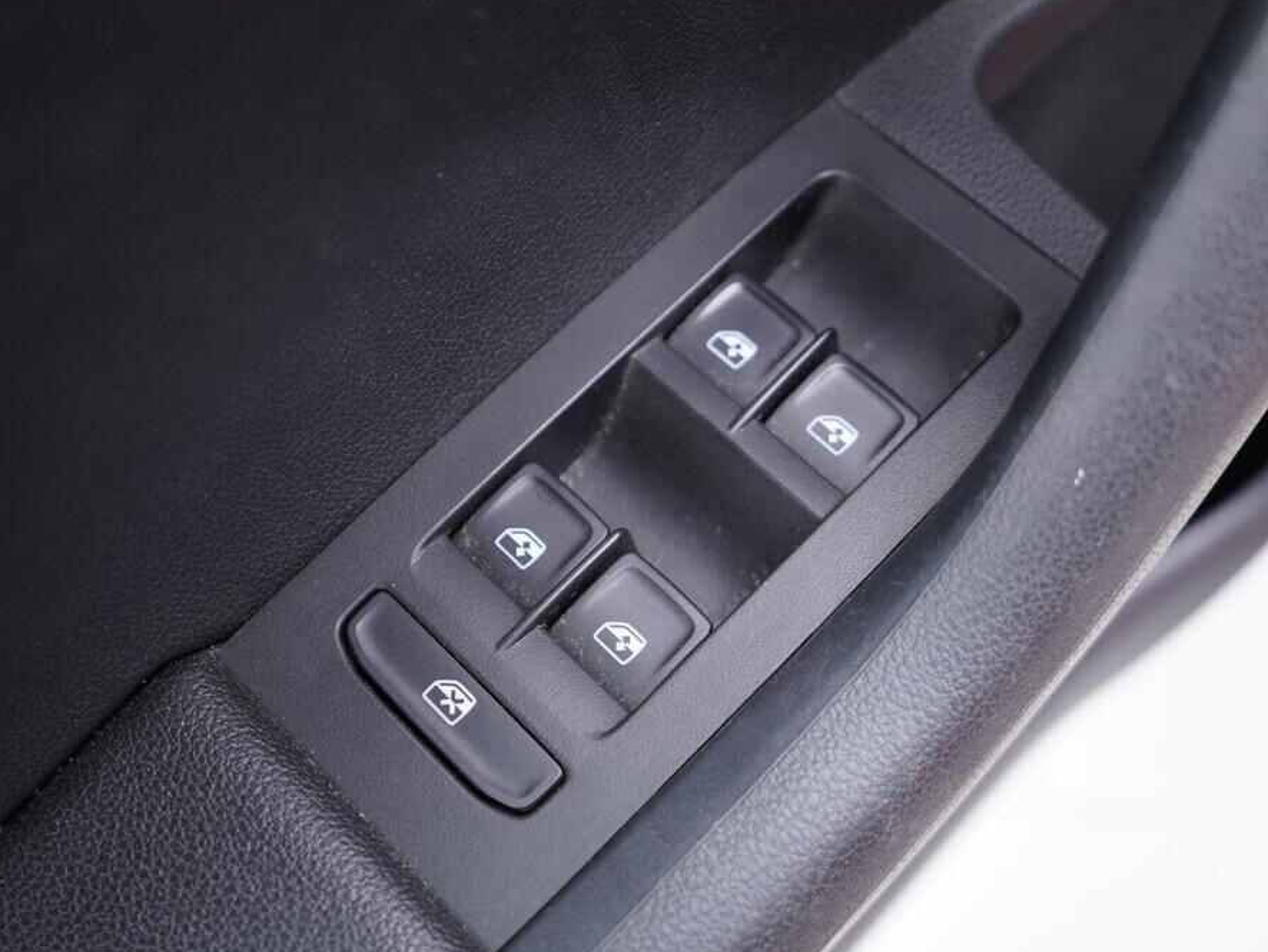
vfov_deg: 36.0
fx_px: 1466
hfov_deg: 46.8
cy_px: 473
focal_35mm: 40
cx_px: 674
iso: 500
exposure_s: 1/40
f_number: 2.8
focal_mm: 24
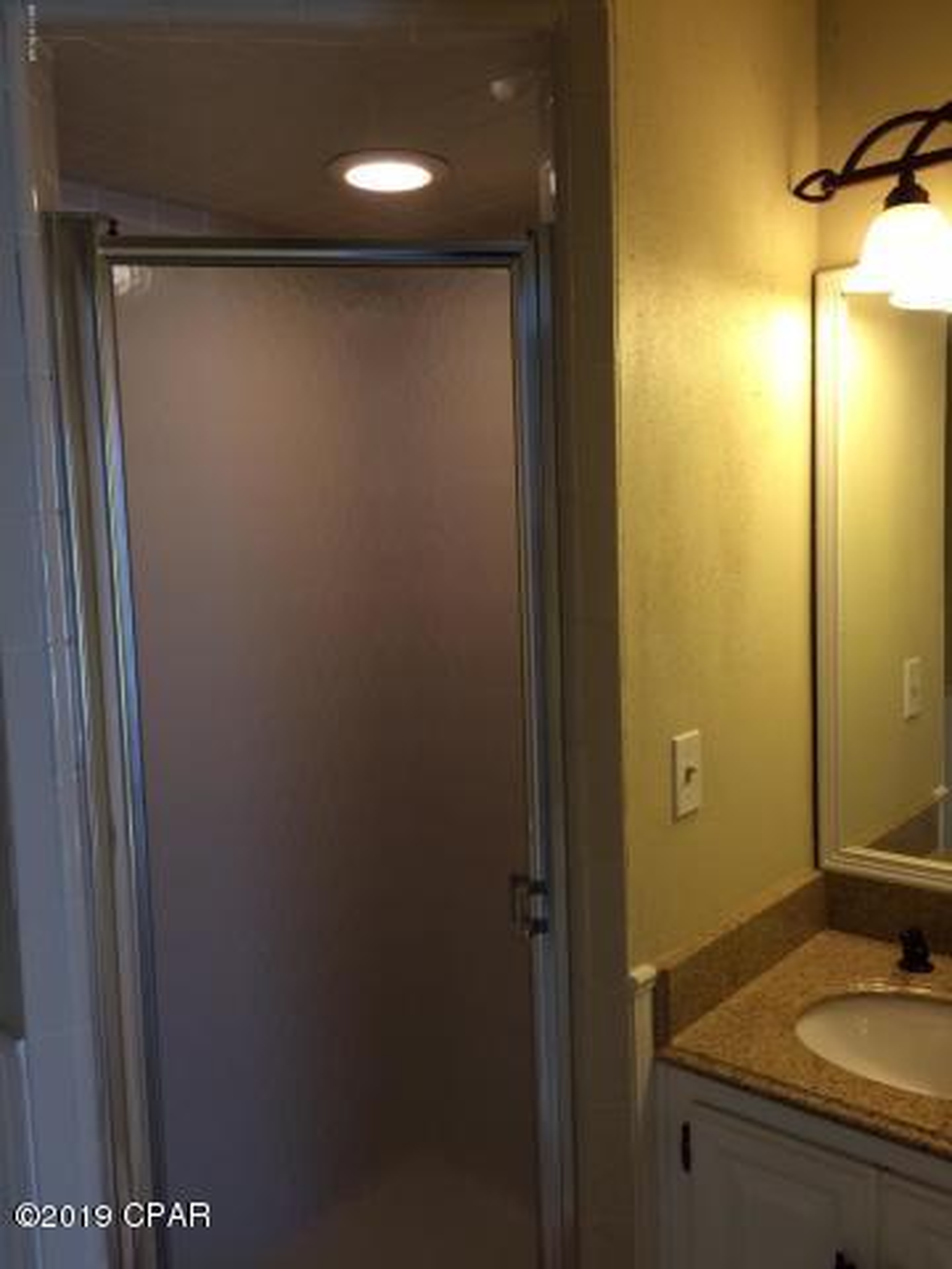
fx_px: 1063
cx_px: 476
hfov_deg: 48.2
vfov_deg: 61.7
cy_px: 634
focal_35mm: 29
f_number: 2.2
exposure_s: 1/30
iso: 50
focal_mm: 4.15
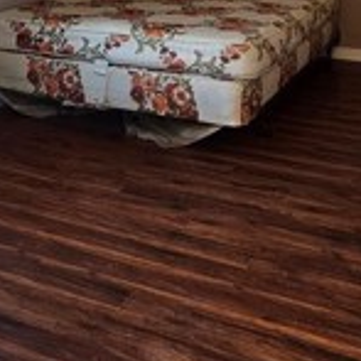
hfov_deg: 34.0
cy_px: -81
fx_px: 590
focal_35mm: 50
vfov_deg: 29.0
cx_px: 174
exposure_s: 1/60
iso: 64
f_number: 2.2
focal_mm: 2.2
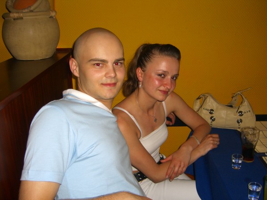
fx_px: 293
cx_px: 134
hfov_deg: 49.0
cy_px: 100
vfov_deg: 37.7
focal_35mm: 38
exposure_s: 1/60
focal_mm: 7.9
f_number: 2.8
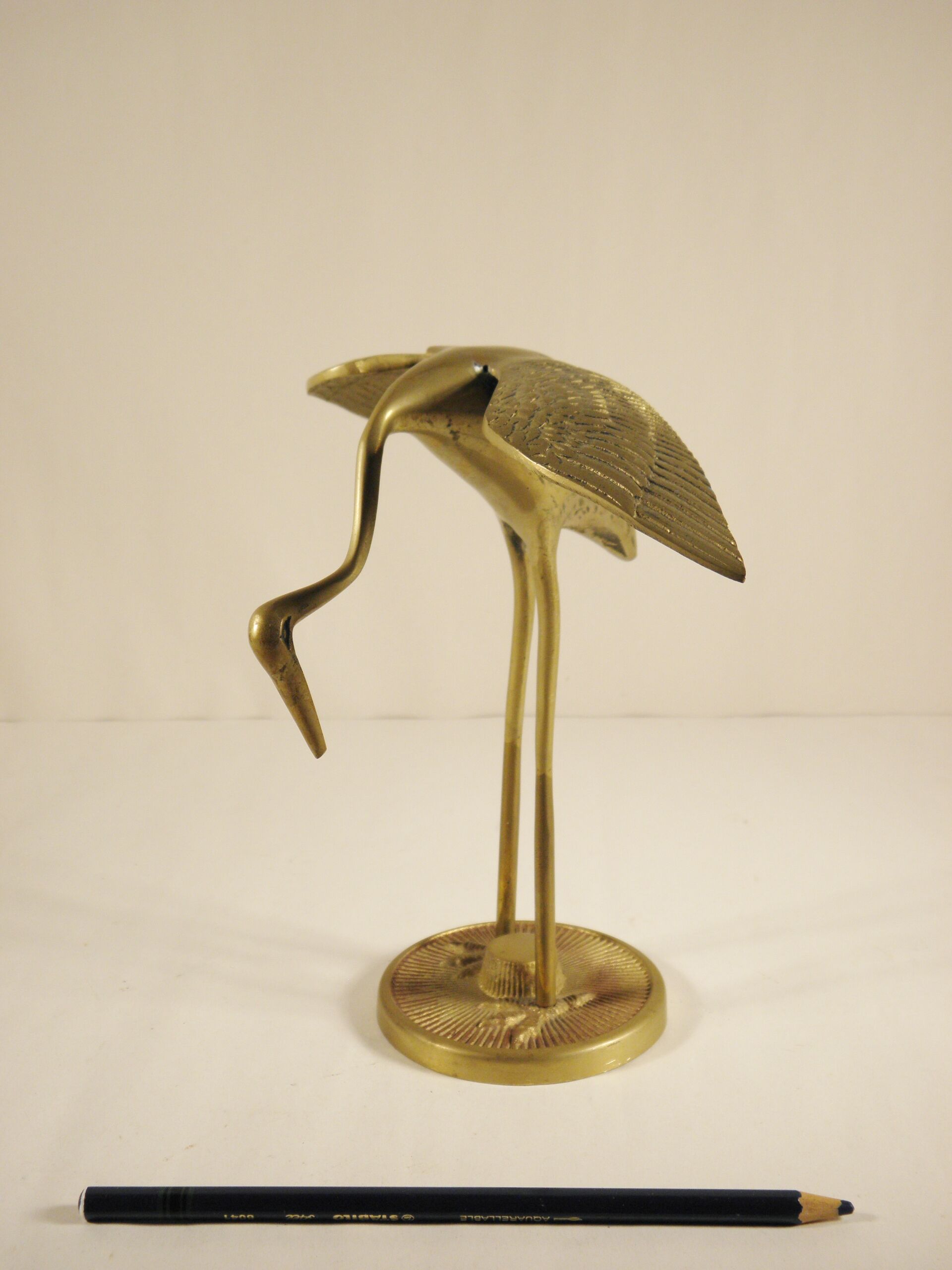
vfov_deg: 40.4
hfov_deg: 30.9
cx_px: 476
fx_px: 1723
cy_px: 635
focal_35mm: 47
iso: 100
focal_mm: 8.6
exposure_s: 1/80
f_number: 3.9
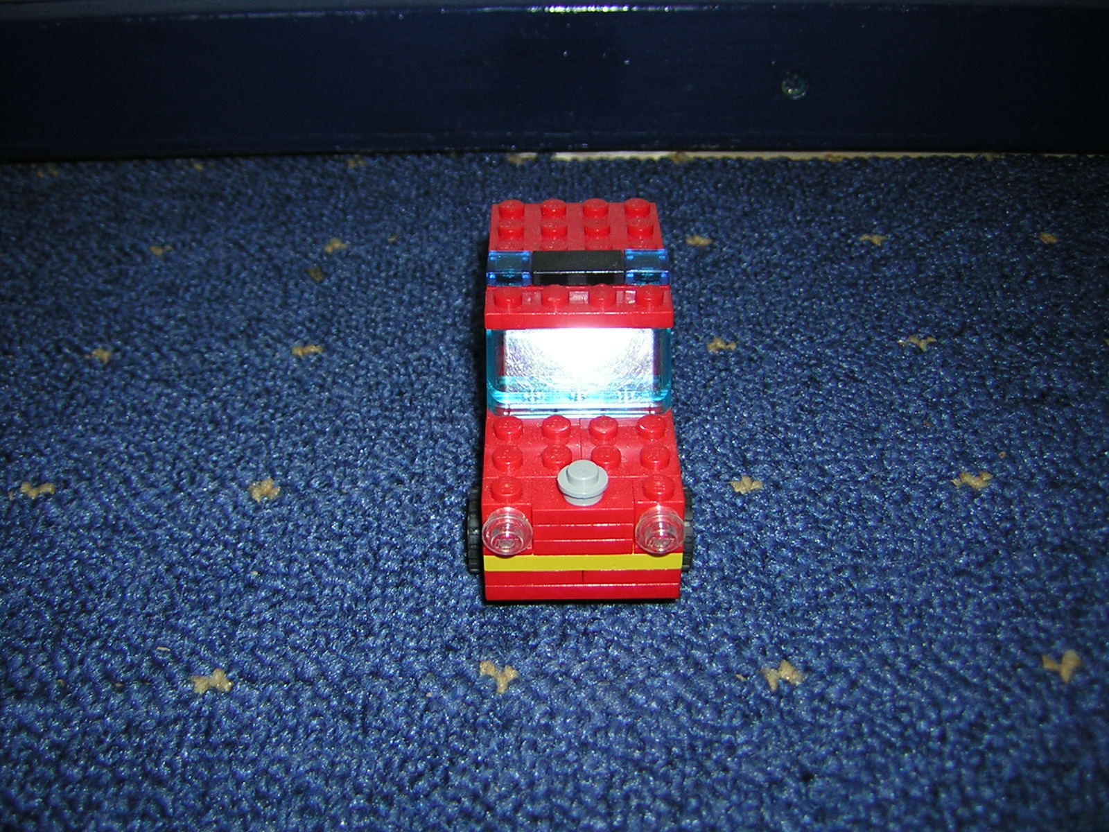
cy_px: 416
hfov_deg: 51.4
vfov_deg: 39.7
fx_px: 1153
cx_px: 554
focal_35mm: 36
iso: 50
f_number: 2.6
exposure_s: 1/60.1
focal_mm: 4.7
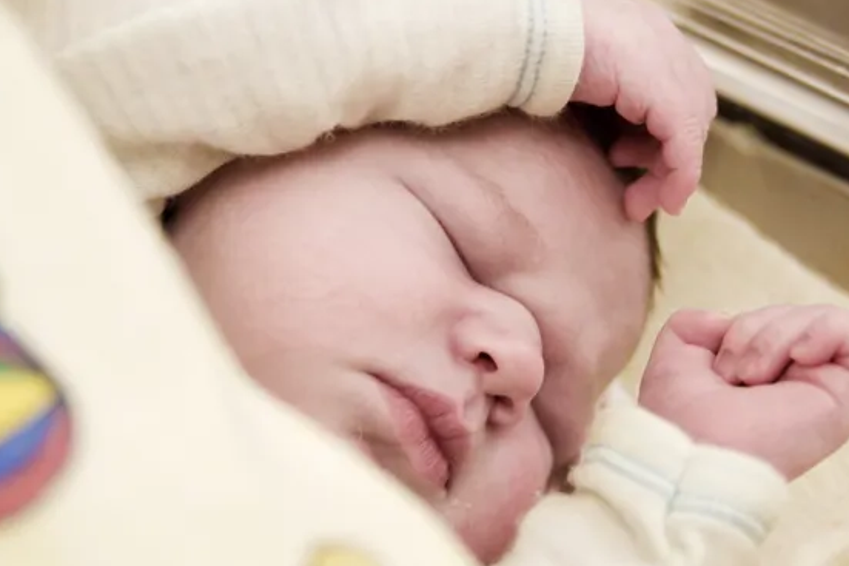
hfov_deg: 20.8
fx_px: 2310
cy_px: 258
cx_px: 459
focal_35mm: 98
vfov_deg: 14.0
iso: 400
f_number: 2.8
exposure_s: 1/60
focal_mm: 40
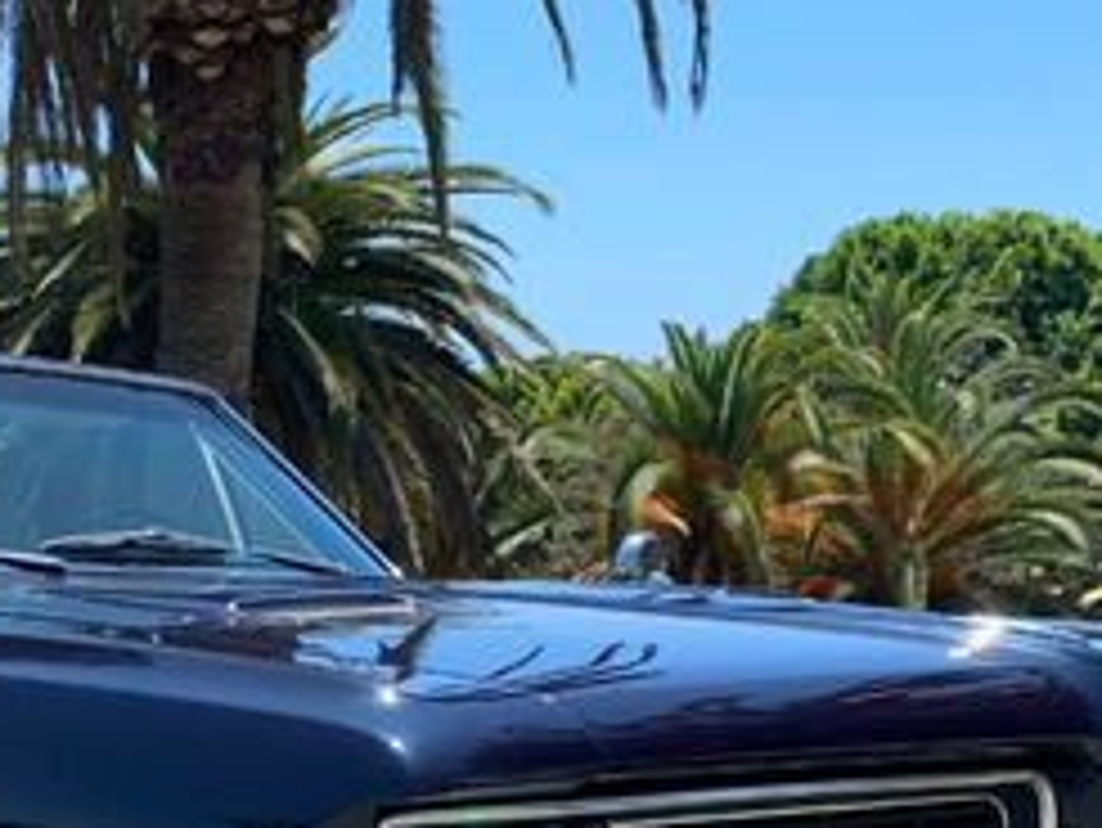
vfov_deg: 21.3
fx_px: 2166
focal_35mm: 68
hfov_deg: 27.4
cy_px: 711
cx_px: 81
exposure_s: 1/1250
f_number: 1.8
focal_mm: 4.25
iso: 25
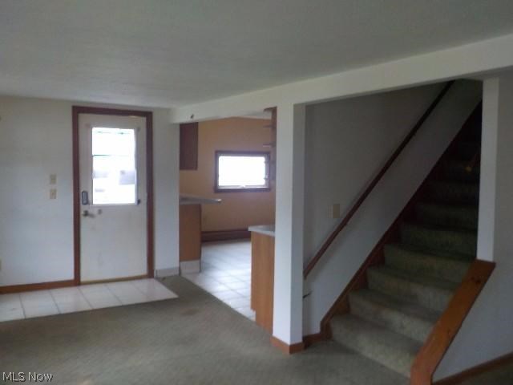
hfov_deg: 60.0
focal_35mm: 30
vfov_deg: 46.8
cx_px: 256
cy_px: 192
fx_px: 445
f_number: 3.3
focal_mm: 4.1
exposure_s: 1/30
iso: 180
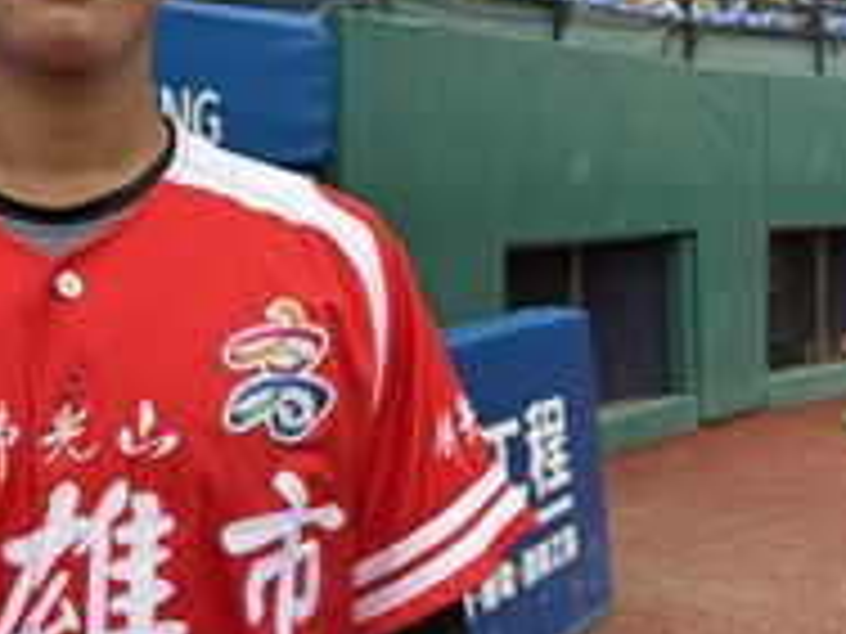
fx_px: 1246
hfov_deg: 36.1
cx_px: 158
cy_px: 211
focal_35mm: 51
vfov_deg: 28.4
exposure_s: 1/1385
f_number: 1.78
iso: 80
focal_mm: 6.76
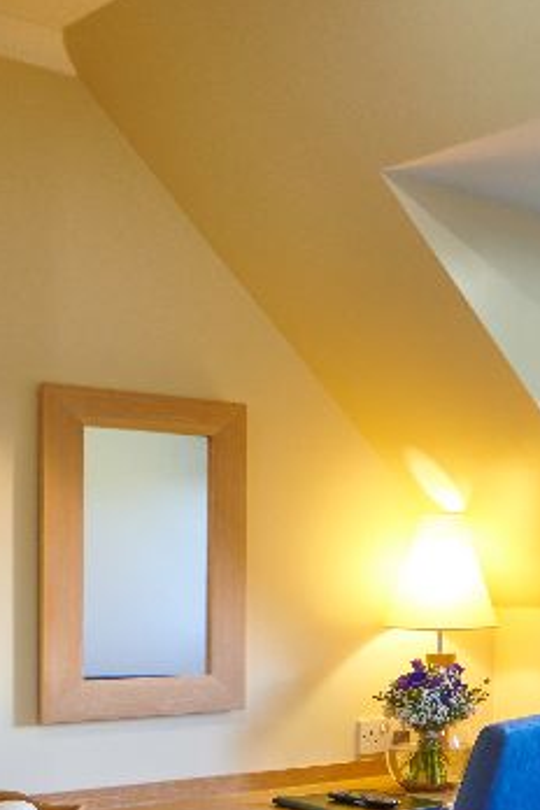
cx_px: 752
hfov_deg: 19.7
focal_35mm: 62
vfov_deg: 31.7
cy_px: 621
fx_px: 1395
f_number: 7.1
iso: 500
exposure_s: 1/6
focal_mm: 18
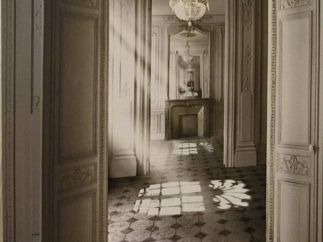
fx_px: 709
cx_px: 360
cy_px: 52
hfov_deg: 23.9
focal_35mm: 76
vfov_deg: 19.2
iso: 80
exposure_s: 1/17
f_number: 2.2
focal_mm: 4.15
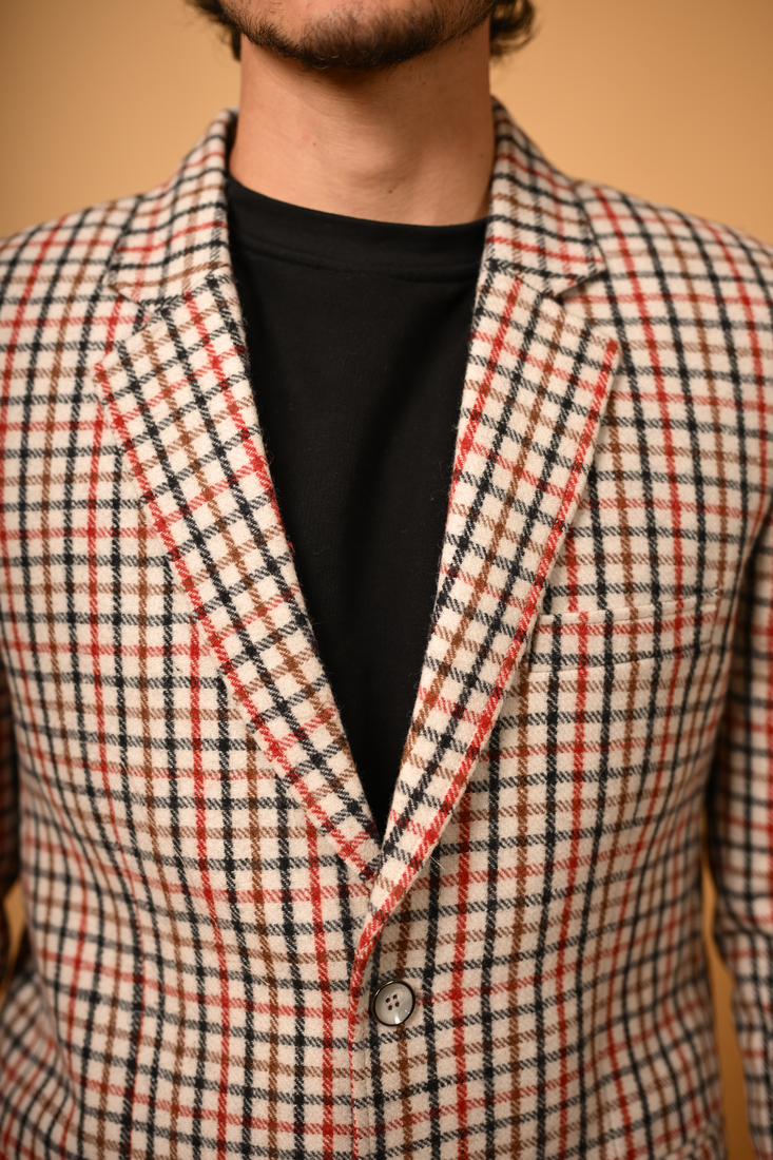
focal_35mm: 50
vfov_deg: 39.6
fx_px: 1611
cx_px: 386
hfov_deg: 27.0
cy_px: 580
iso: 160
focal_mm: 50
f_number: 2.2
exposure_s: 1/1000
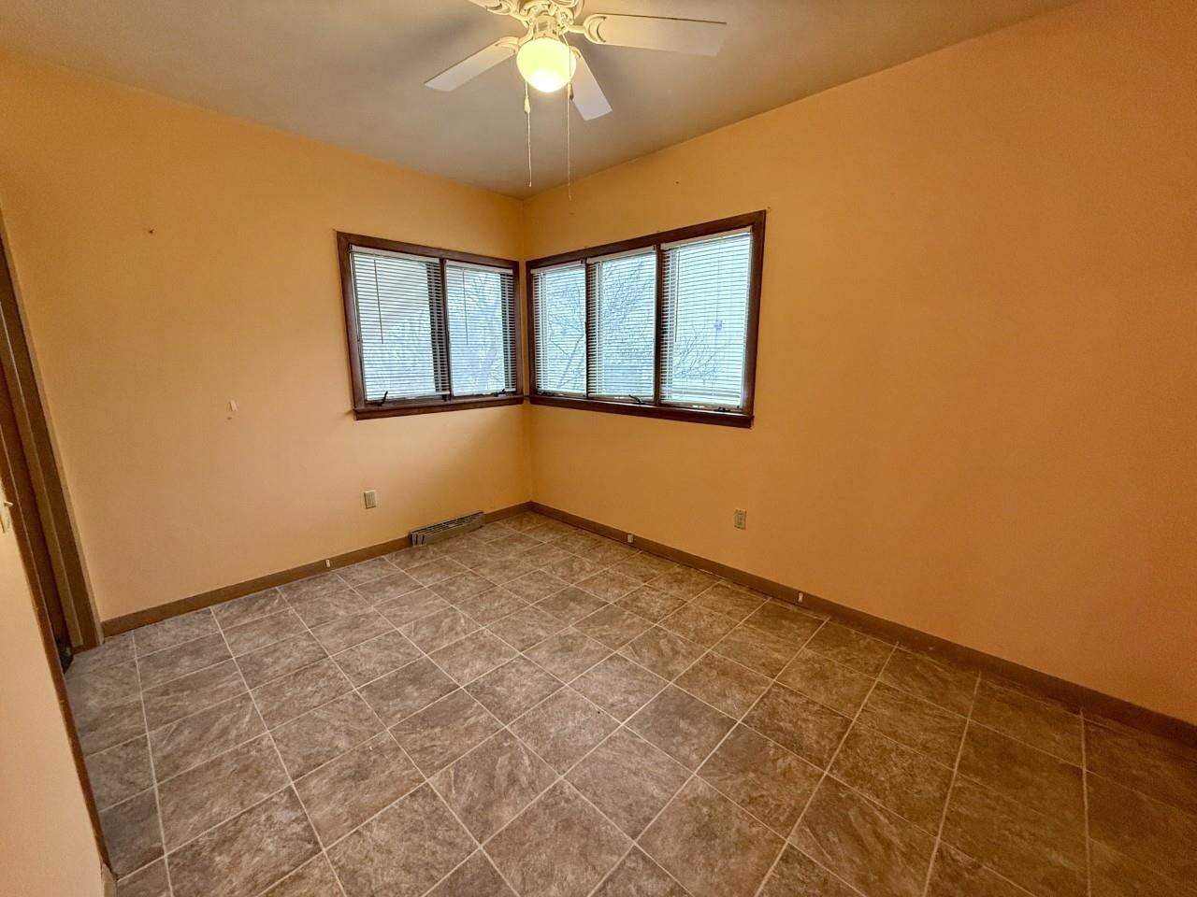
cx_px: 598
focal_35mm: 14
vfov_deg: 85.7
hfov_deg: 102.1
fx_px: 484
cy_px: 448
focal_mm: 2.22
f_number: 2.2
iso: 250
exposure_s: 1/60
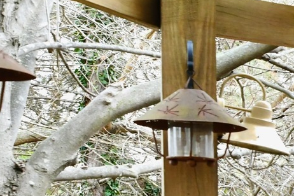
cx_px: 727
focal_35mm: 93
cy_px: 267
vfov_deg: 14.0
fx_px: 759
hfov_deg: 14.1
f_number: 5
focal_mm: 14
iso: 640
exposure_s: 1/100
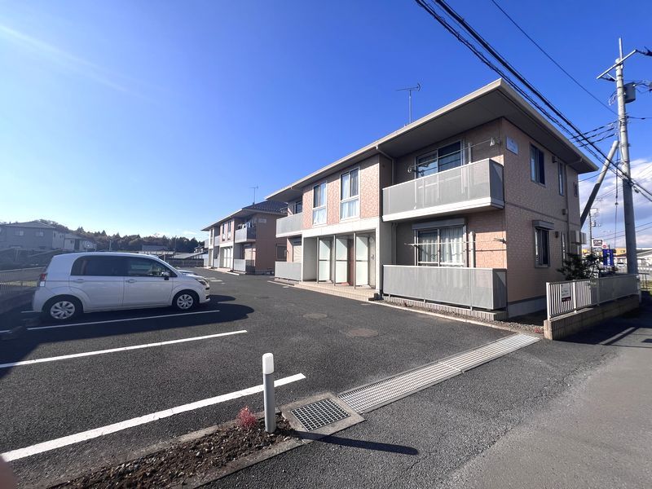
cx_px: 326
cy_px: 244
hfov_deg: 106.2
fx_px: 245
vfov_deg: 89.9
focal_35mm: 13
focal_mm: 1.57
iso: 32
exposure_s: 1/2179
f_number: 1.8
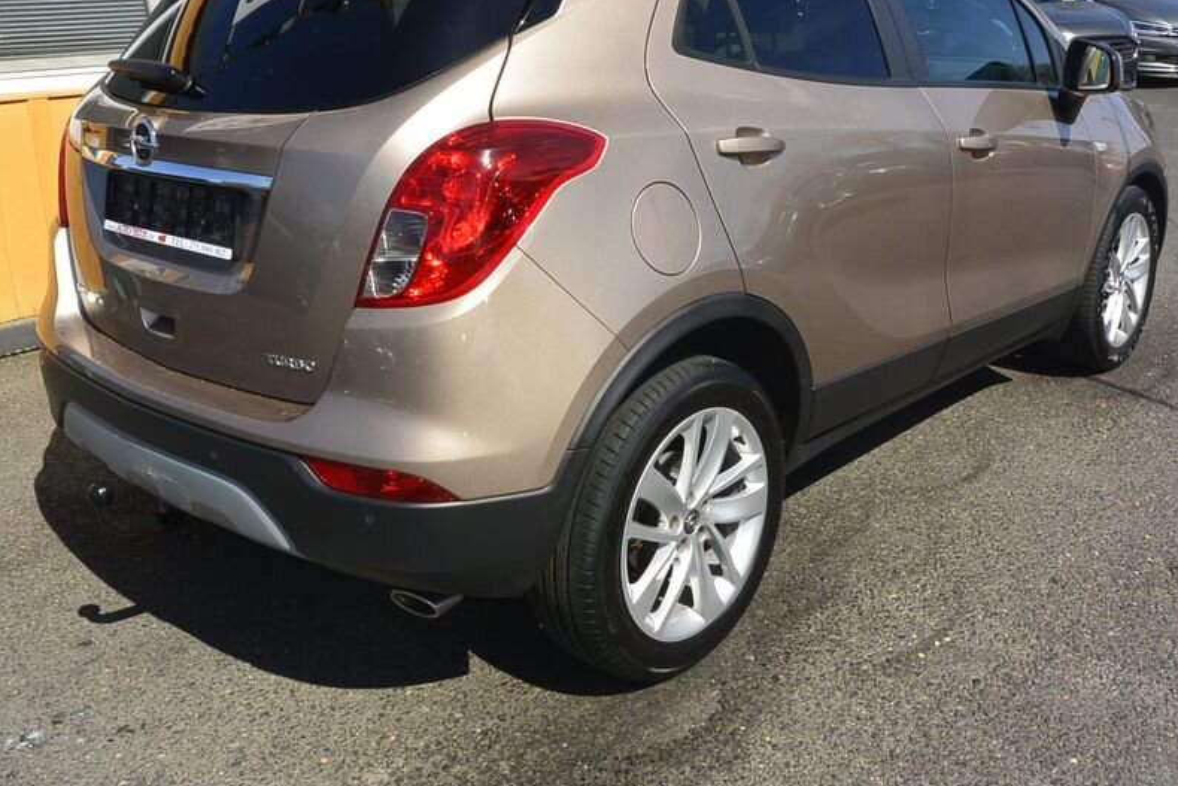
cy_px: 304
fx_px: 1145
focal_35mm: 35
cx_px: 619
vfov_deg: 37.7
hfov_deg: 54.4
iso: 160
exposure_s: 1/250
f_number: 10
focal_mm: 10
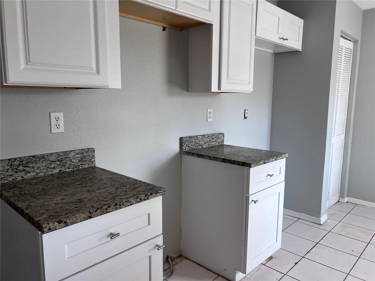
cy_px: 140
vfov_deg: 53.1
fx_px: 282
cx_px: 188
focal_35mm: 26
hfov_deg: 67.3
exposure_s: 1/121
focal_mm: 5.7
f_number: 1.5
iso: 40
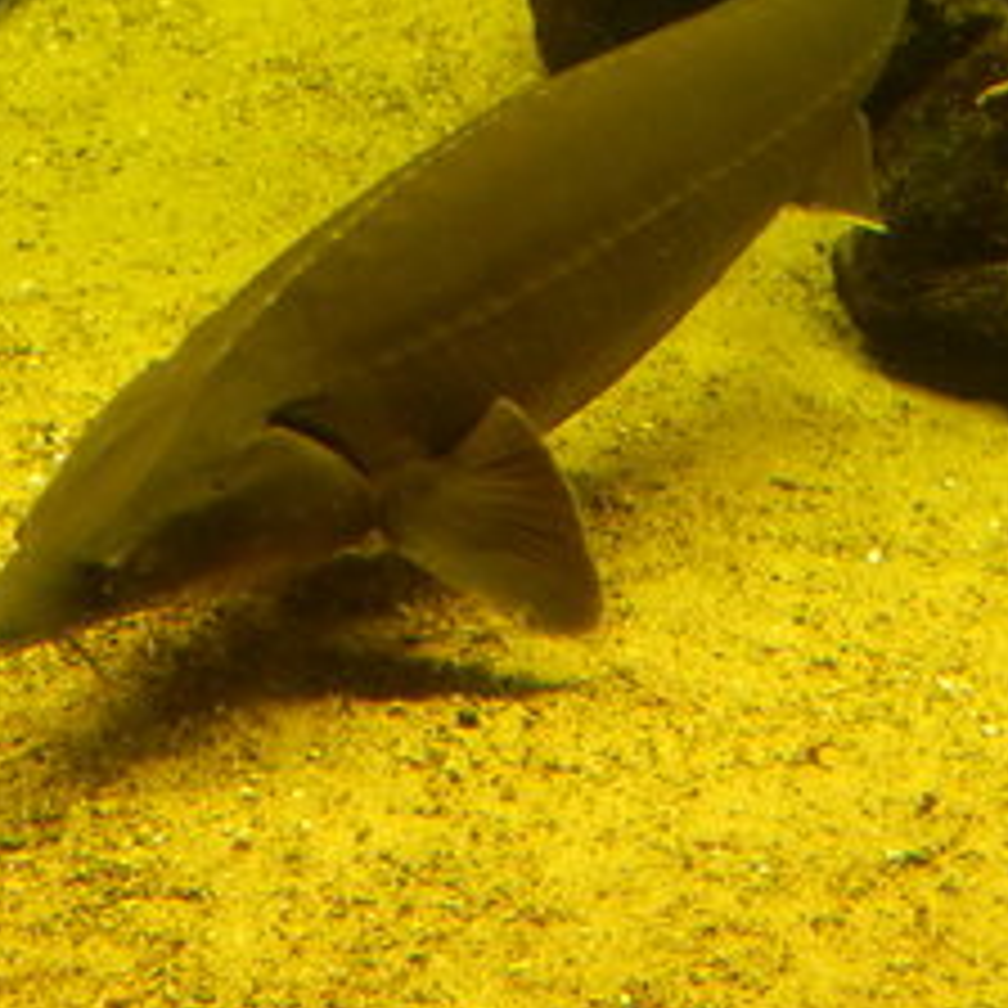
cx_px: 324
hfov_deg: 21.8
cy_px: 214
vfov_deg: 21.7
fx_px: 2603
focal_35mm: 79
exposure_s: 1/25
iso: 400
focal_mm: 6.6
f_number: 3.6
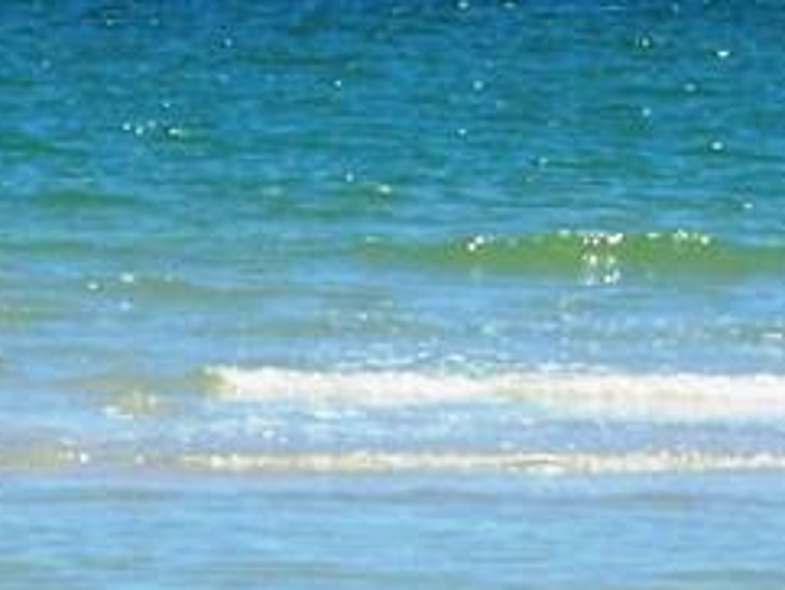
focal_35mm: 431
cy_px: 285
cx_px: -542
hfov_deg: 4.6
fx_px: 9784
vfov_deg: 3.5
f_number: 9.5
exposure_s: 1/250
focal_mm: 16.8
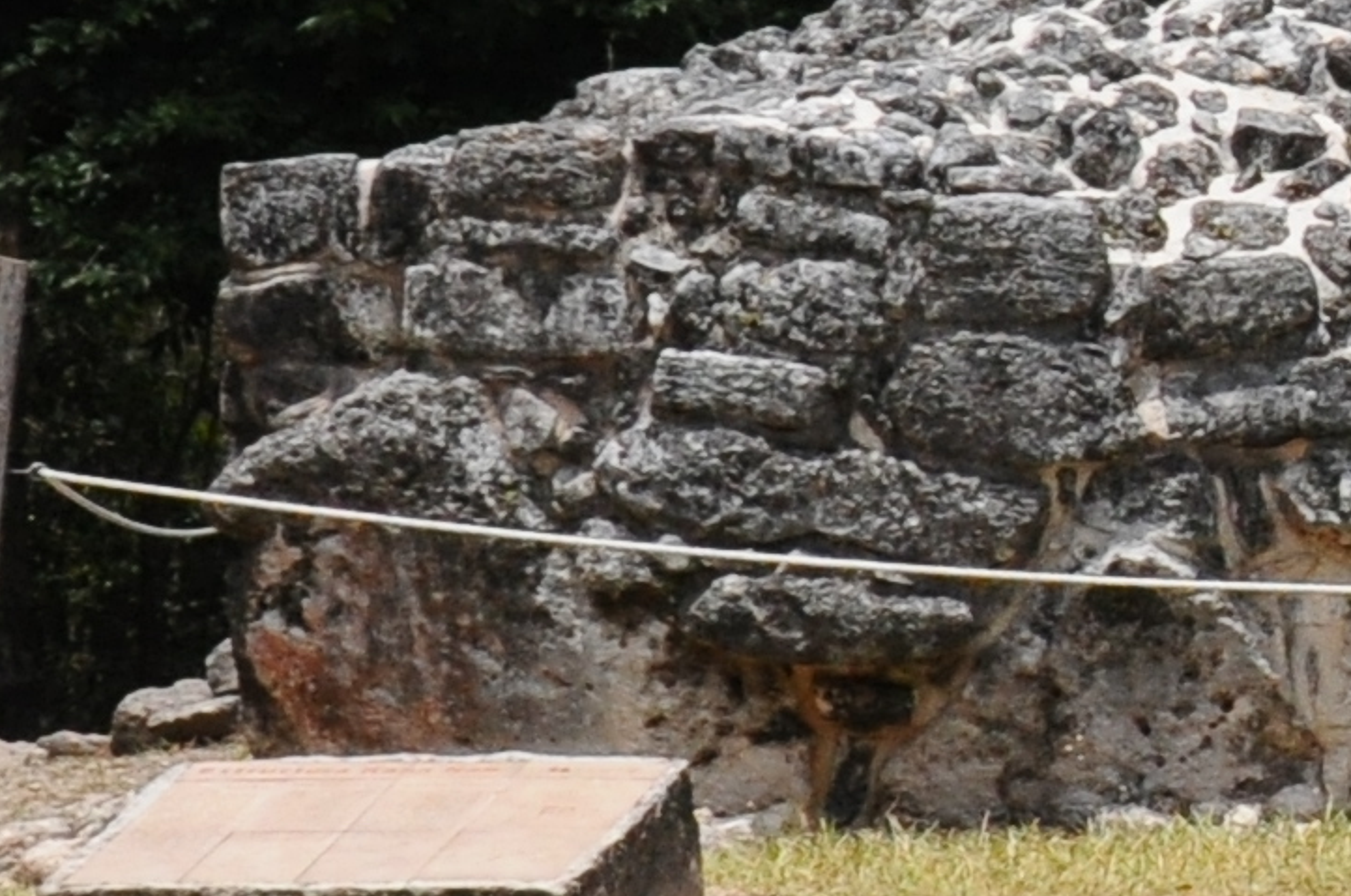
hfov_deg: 6.4
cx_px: 3604
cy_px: -155
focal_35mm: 303
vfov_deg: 4.5
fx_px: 11353
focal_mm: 34
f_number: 13
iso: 800
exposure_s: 1/1000
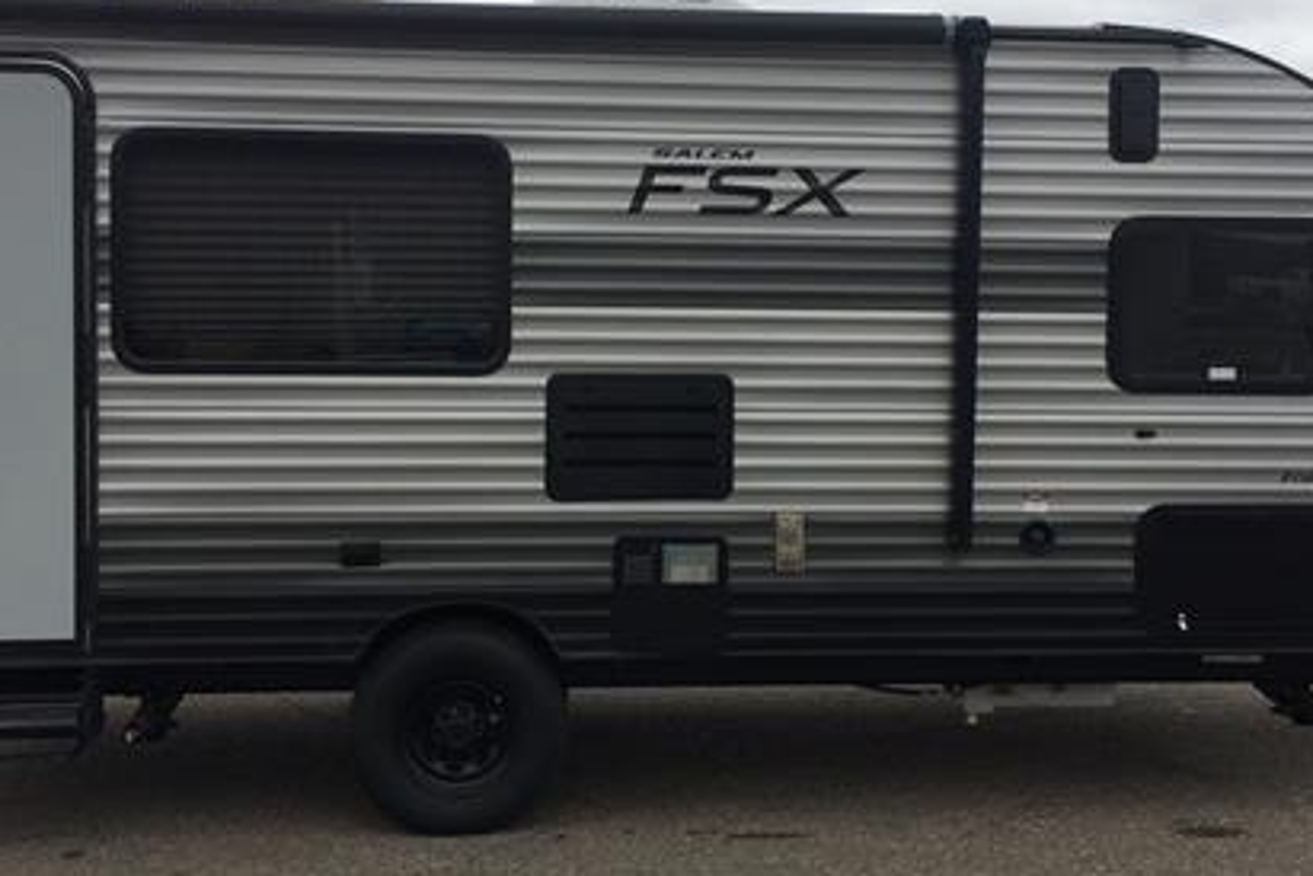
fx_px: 1714
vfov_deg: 28.6
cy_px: 374
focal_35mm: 47
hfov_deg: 41.9
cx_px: 661
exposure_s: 1/1709
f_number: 2.2
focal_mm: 4.15
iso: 32
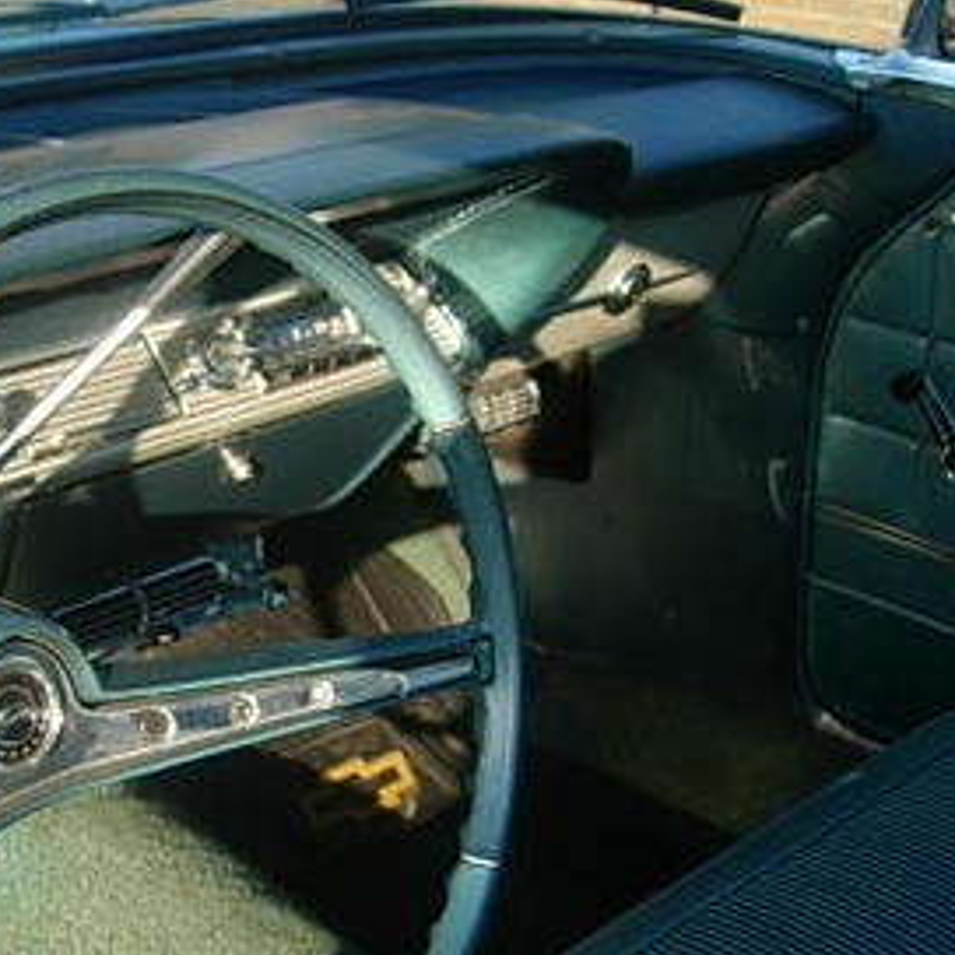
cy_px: 650
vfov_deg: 23.2
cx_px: 105
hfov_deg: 22.8
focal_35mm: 74
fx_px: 2310
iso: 64
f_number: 2.8
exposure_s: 1/395
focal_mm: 7.8
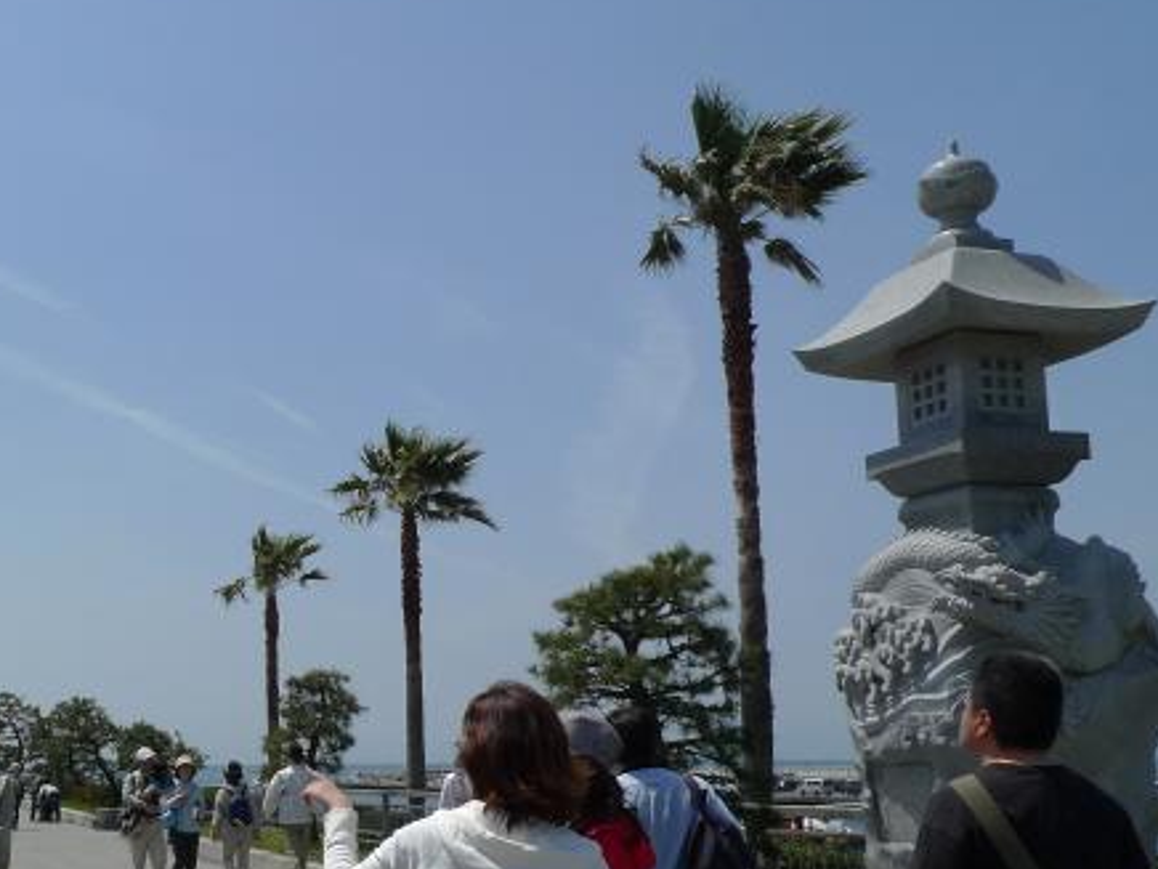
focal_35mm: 44
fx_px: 1472
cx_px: 189
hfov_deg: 40.7
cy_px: 587
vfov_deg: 32.6
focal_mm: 5.1
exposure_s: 1/800
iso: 80
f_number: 5.6
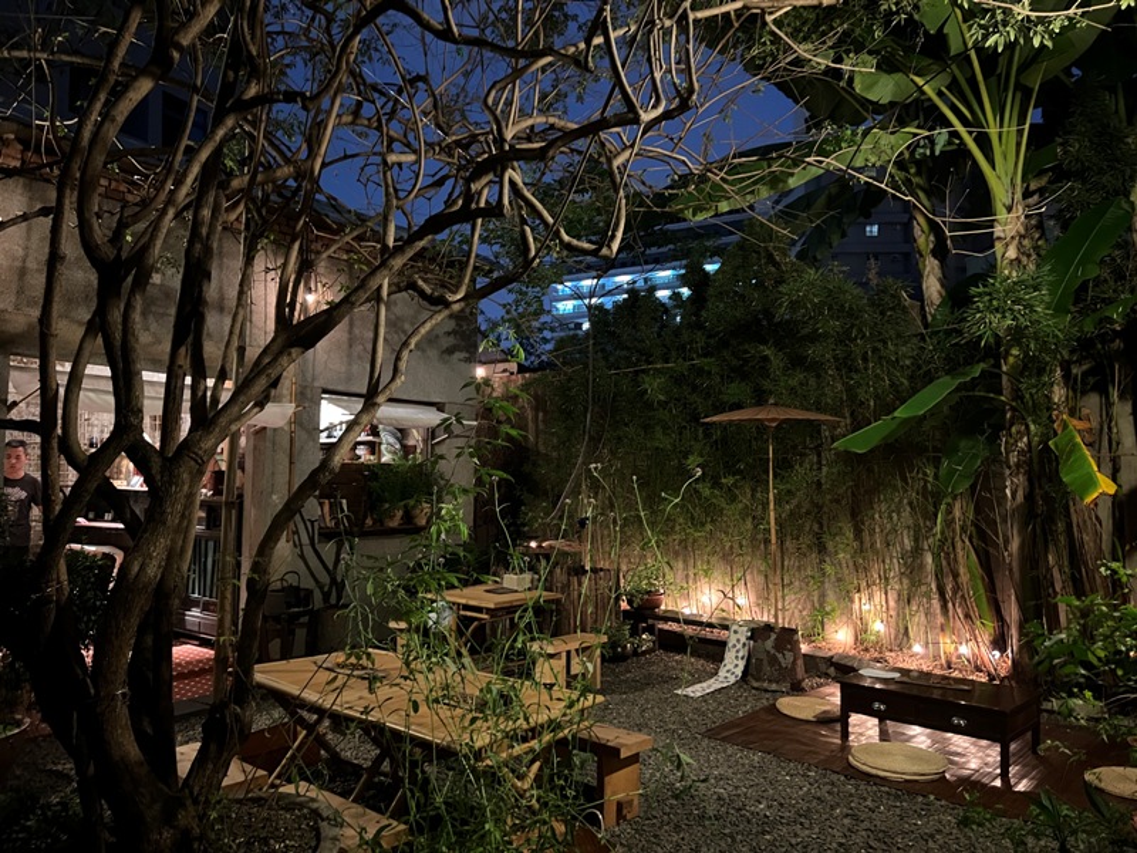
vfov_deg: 53.1
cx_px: 568
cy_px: 426
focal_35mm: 26
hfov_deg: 67.3
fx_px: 854
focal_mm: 5.7
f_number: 1.5
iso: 1000
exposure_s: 1/20
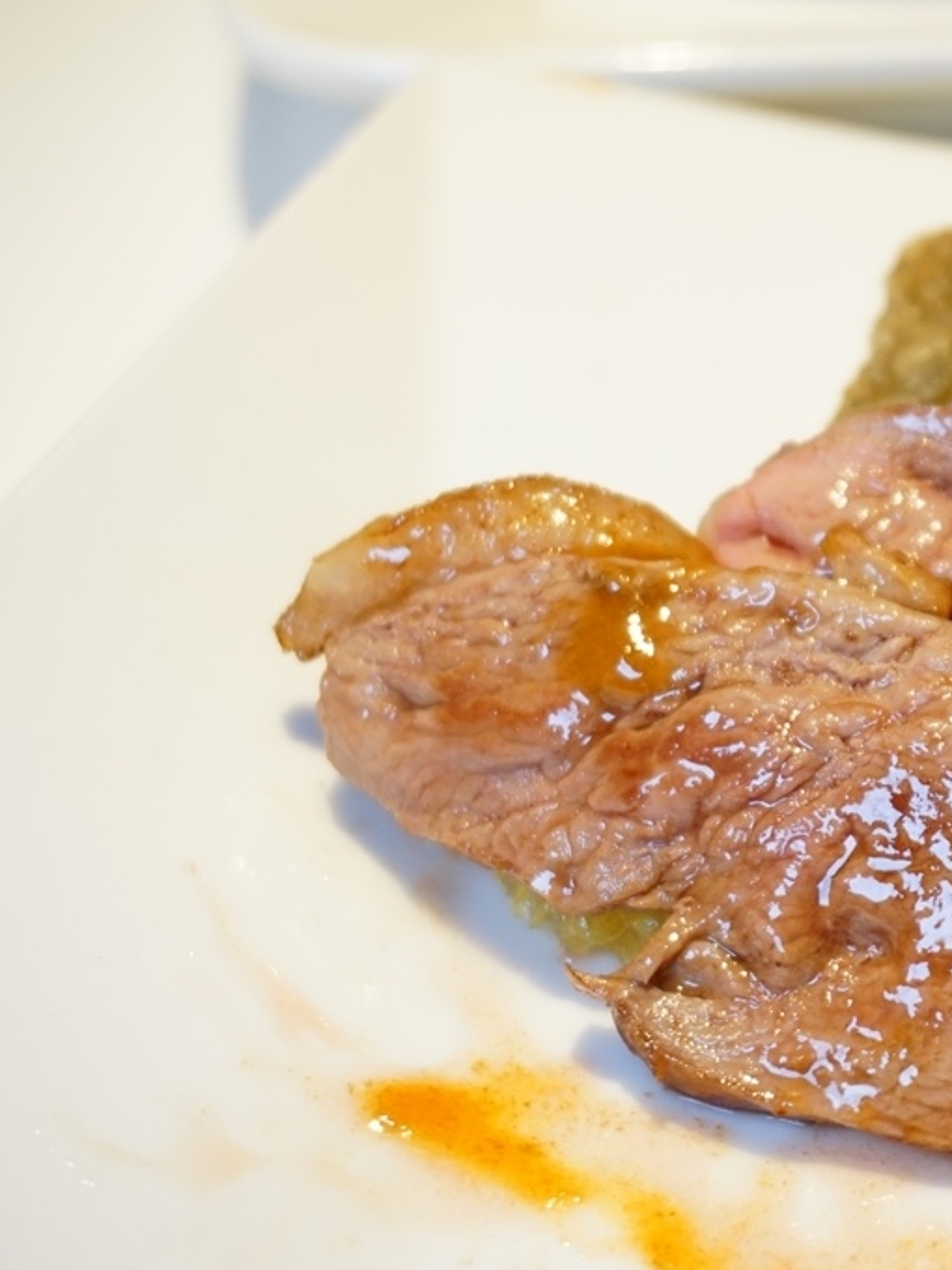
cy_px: 636
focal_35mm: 85
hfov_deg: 17.1
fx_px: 3107
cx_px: 930
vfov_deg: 23.1
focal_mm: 39
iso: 800
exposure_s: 1/60
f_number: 5.6
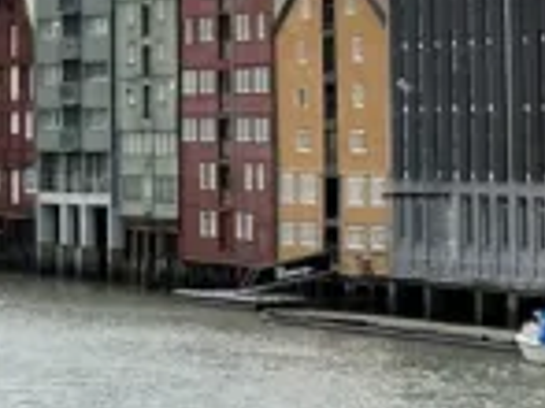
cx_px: -297
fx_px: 4625
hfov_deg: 6.6
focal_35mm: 294
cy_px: -261
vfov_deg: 5.0
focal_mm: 6.86
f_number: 1.78
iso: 64
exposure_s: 1/623
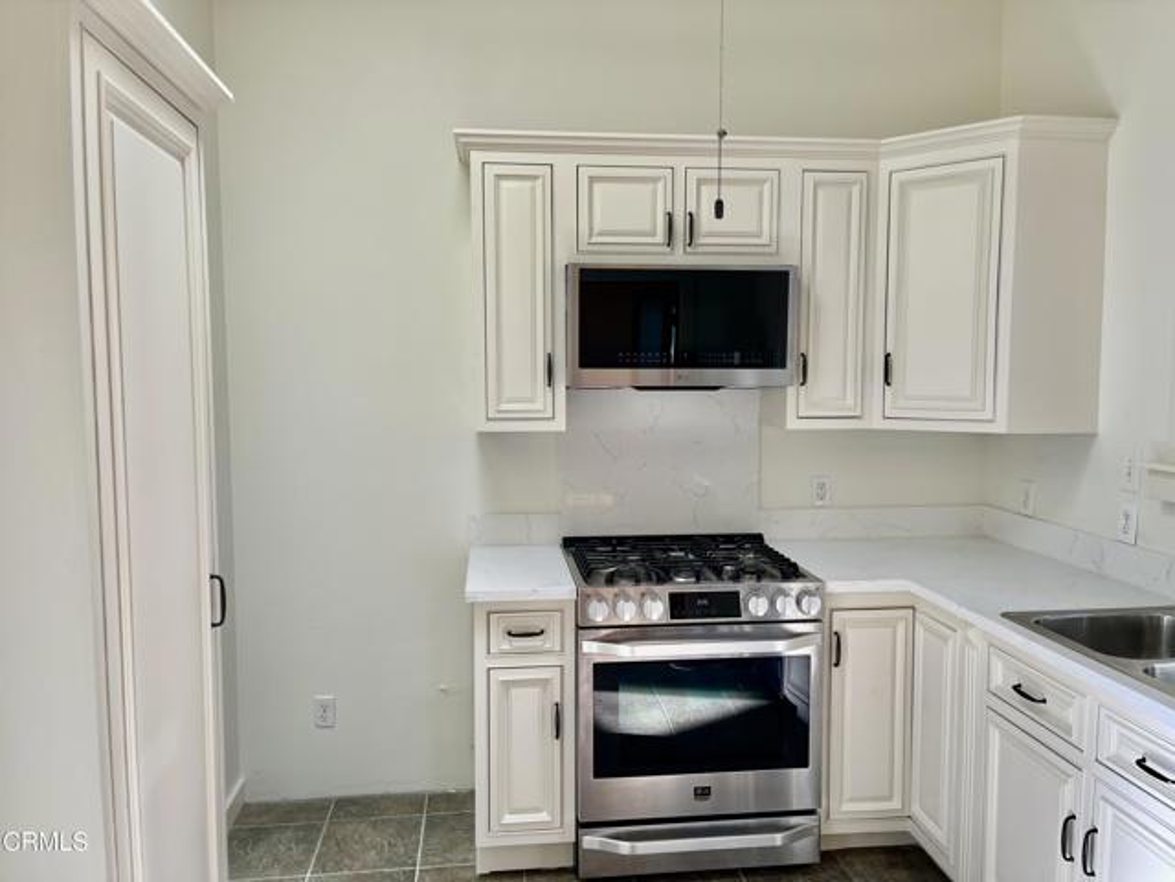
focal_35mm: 25
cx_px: 588
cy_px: 441
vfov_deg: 54.9
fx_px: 849
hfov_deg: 69.4
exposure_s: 1/120
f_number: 1.6
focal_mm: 5.1
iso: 50
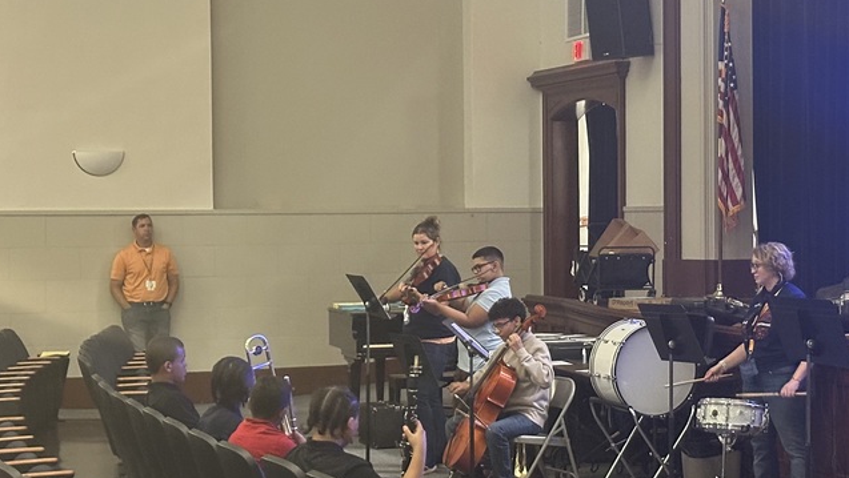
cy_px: 238
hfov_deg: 25.1
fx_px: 1892
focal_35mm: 84
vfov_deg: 14.4
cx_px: 590
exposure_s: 1/24
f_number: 1.78
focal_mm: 6.86
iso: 640
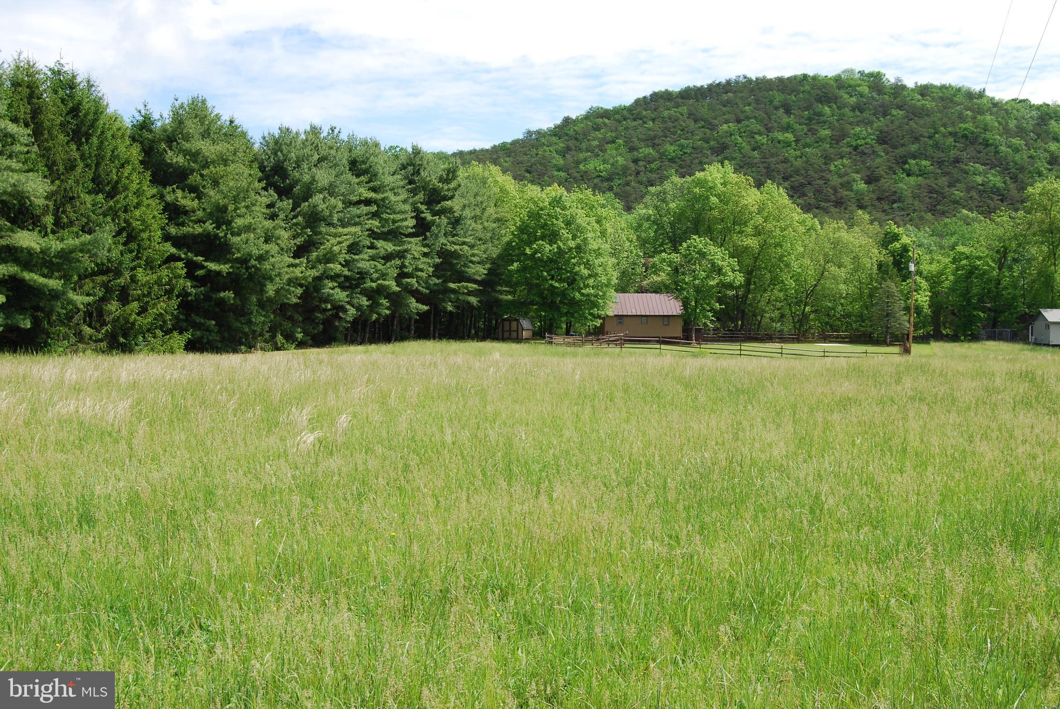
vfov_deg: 34.3
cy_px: 354
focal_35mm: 39
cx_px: 530
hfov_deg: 49.5
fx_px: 1149
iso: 200
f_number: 10
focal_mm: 26
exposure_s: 1/250
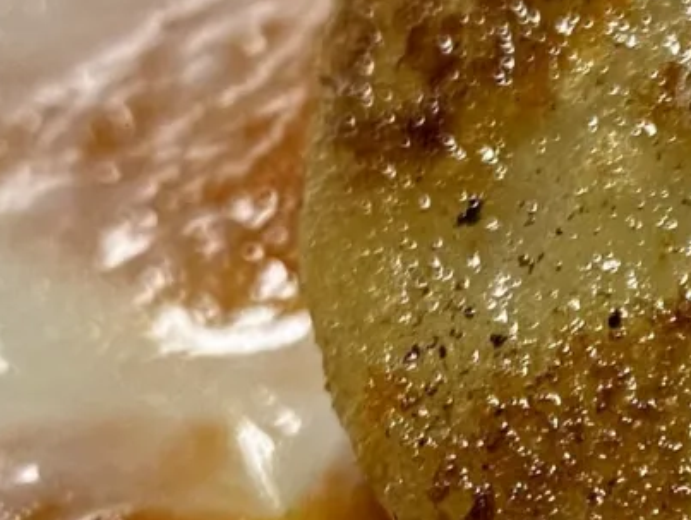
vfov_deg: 8.8
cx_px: 1111
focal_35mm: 165
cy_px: 714
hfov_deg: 11.4
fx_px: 3297
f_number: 1.8
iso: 64
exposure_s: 1/50
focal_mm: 4.25
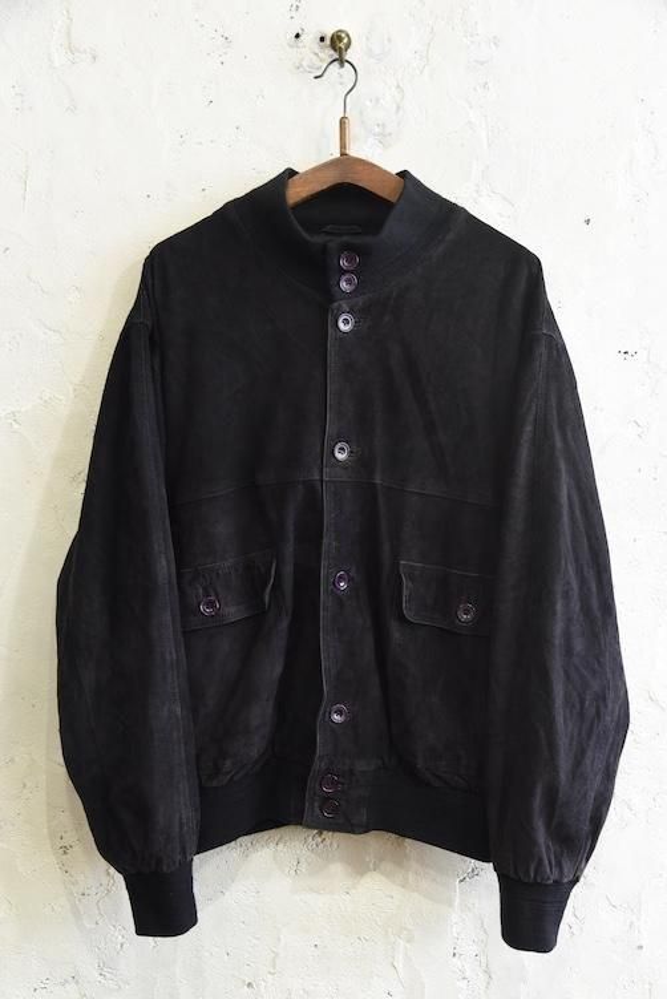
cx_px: 334
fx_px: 1055
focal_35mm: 38
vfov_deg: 50.7
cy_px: 500
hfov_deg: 35.1
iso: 3200
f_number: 6.3
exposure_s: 1/80
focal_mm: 38
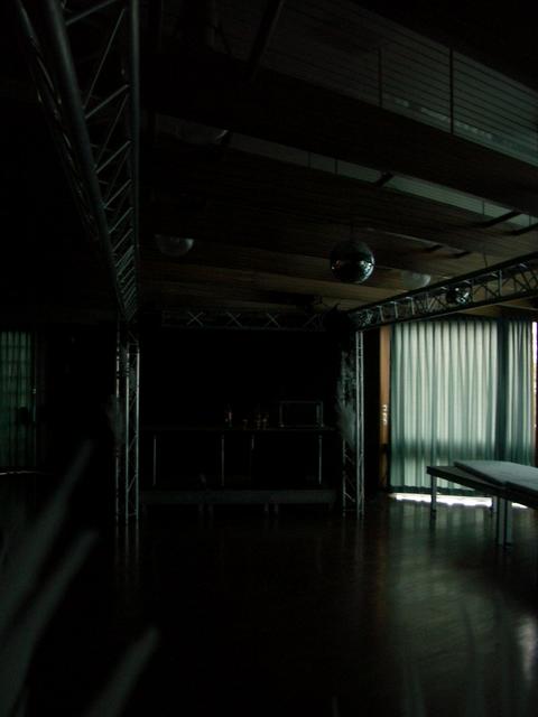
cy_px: 358
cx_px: 269
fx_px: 725
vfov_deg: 52.6
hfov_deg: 40.7
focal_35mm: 35
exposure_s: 1/8
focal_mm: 5.8
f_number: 2.6
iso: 100
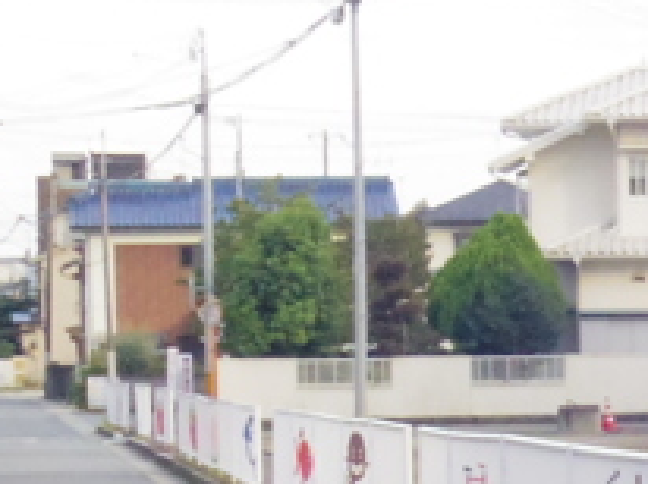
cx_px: 912
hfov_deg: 8.3
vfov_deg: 6.3
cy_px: 594
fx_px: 4375
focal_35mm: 234
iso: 800
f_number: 7.1
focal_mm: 8.5
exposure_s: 1/60
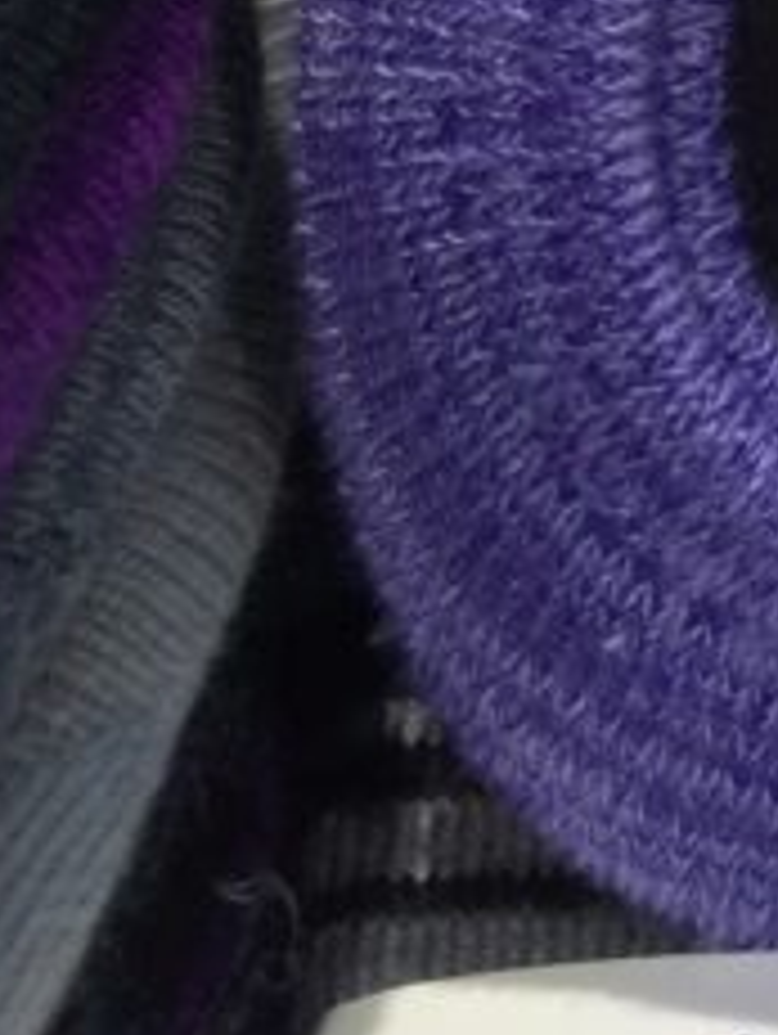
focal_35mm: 129
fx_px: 3859
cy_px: -1256
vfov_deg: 12.7
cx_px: 1668
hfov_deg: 10.4
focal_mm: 4.15
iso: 64
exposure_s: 1/30
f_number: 2.2
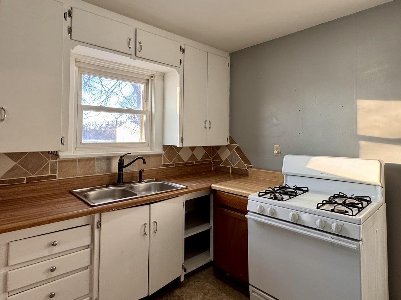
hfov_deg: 79.0
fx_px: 243
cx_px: 202
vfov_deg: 63.1
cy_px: 128
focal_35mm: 21
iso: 200
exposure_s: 1/99
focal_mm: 2.22
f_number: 2.2
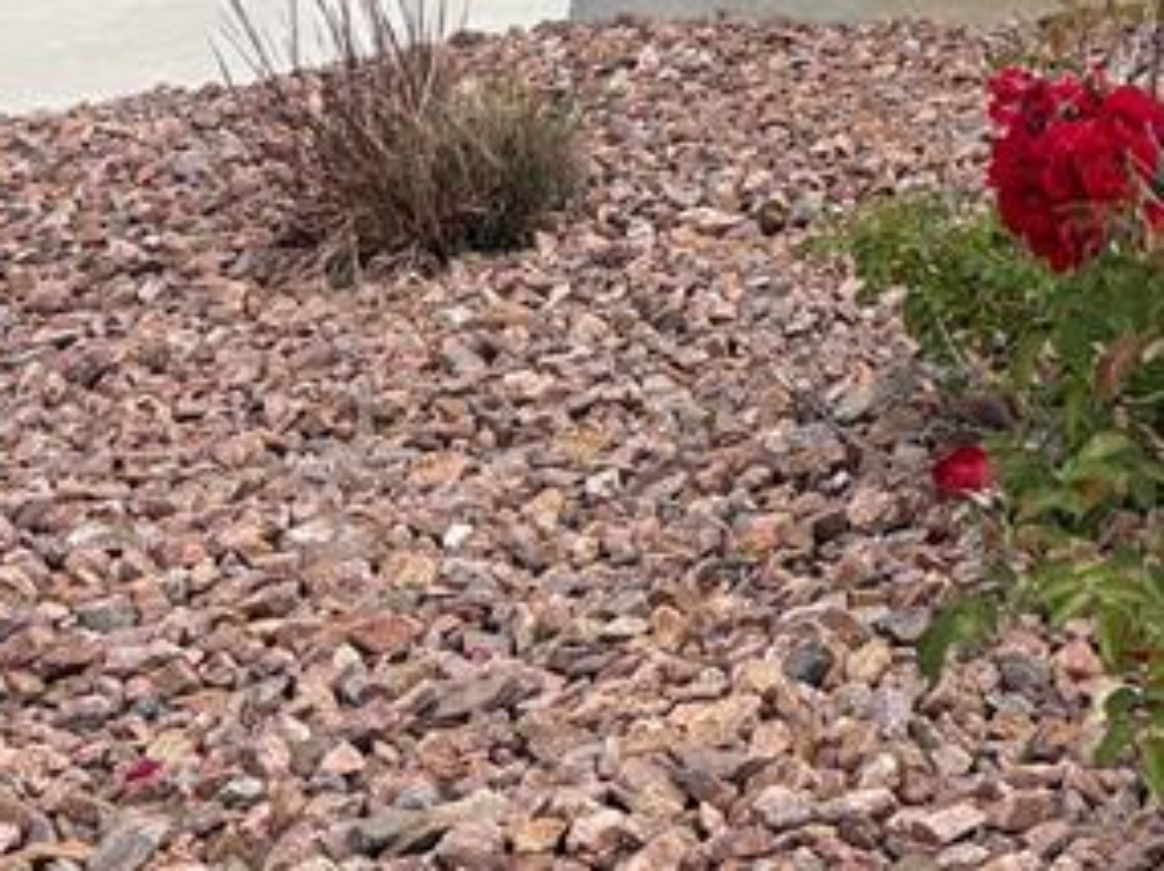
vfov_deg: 14.8
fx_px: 3125
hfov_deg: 18.6
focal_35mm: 93
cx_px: 1766
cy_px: -401
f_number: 1.6
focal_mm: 5.96
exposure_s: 1/2364
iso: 50
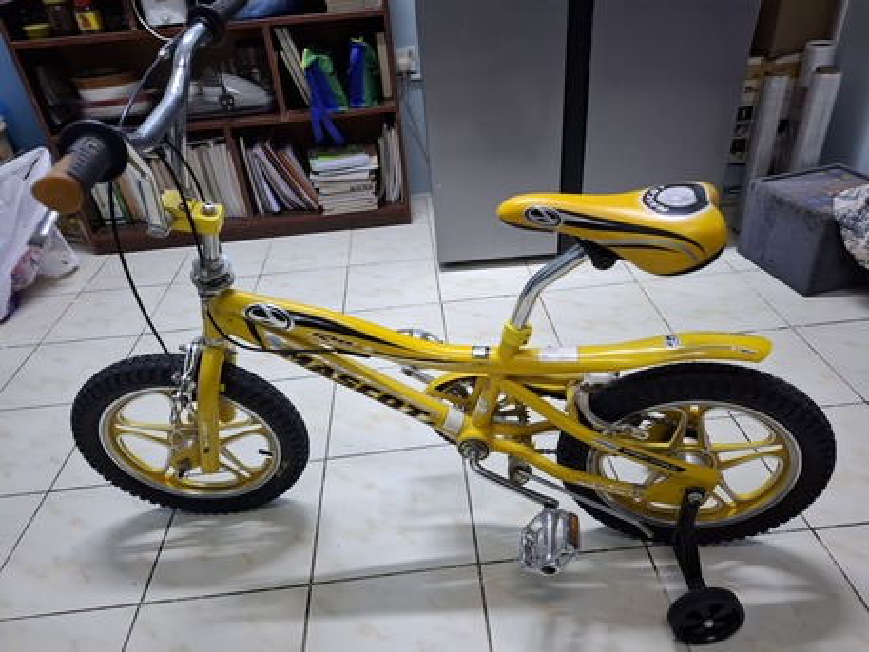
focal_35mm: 23
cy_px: 326
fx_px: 578
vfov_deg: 58.9
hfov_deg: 73.9
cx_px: 434
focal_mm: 5.54
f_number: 1.8
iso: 250
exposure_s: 1/30
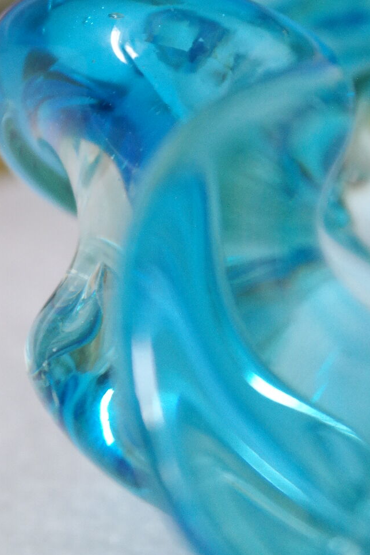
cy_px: 124
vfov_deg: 14.8
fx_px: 2127
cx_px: 144
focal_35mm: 138
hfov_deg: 9.9
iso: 1600
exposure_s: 1/30
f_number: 5.6
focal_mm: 50
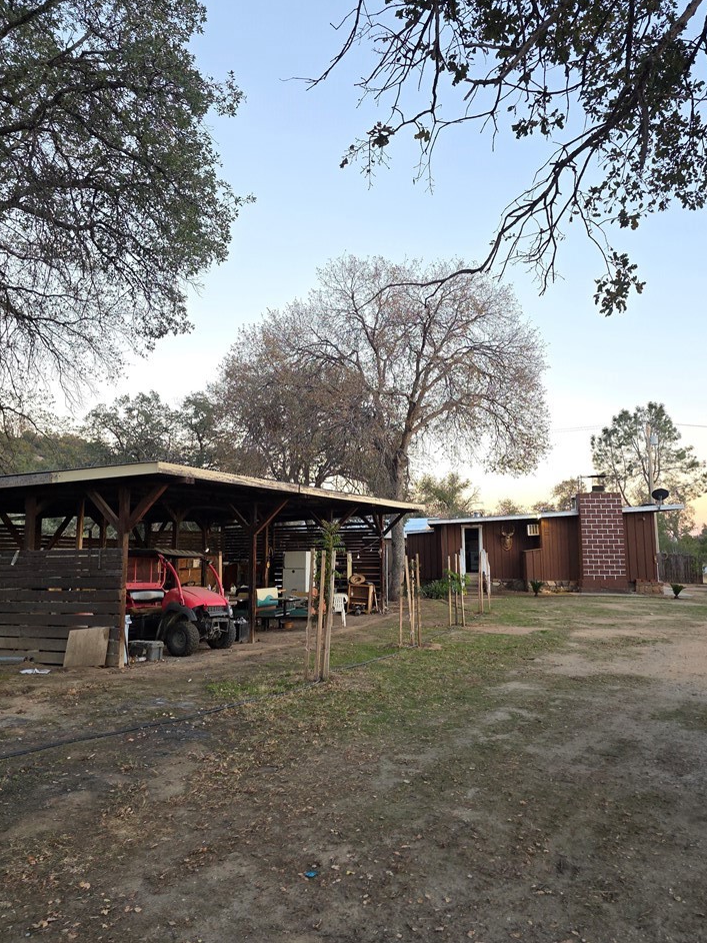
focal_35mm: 25
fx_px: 680
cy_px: 454
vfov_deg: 69.4
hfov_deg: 54.9
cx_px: 378
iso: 200
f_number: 1.7
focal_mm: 6.3
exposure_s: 1/180
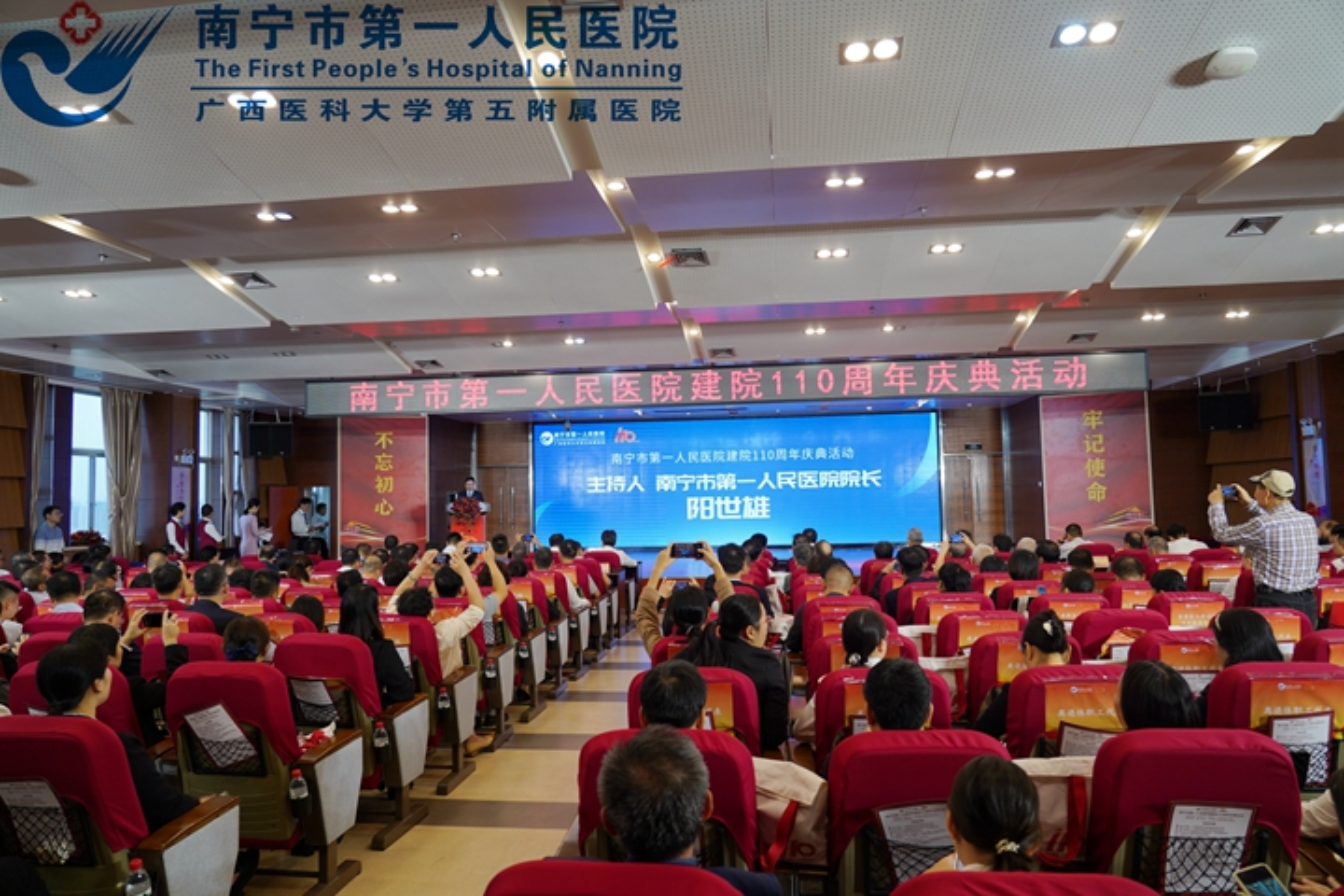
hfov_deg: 73.7
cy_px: 448
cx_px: 672
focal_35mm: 24
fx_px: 896
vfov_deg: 53.1
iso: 200
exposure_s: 1/40
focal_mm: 24
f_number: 4
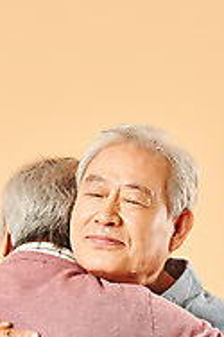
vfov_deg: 5.4
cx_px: 89
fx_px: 3590
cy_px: 310
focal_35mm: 384
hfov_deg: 3.6
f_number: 8
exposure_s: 1/125
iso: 100
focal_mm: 180
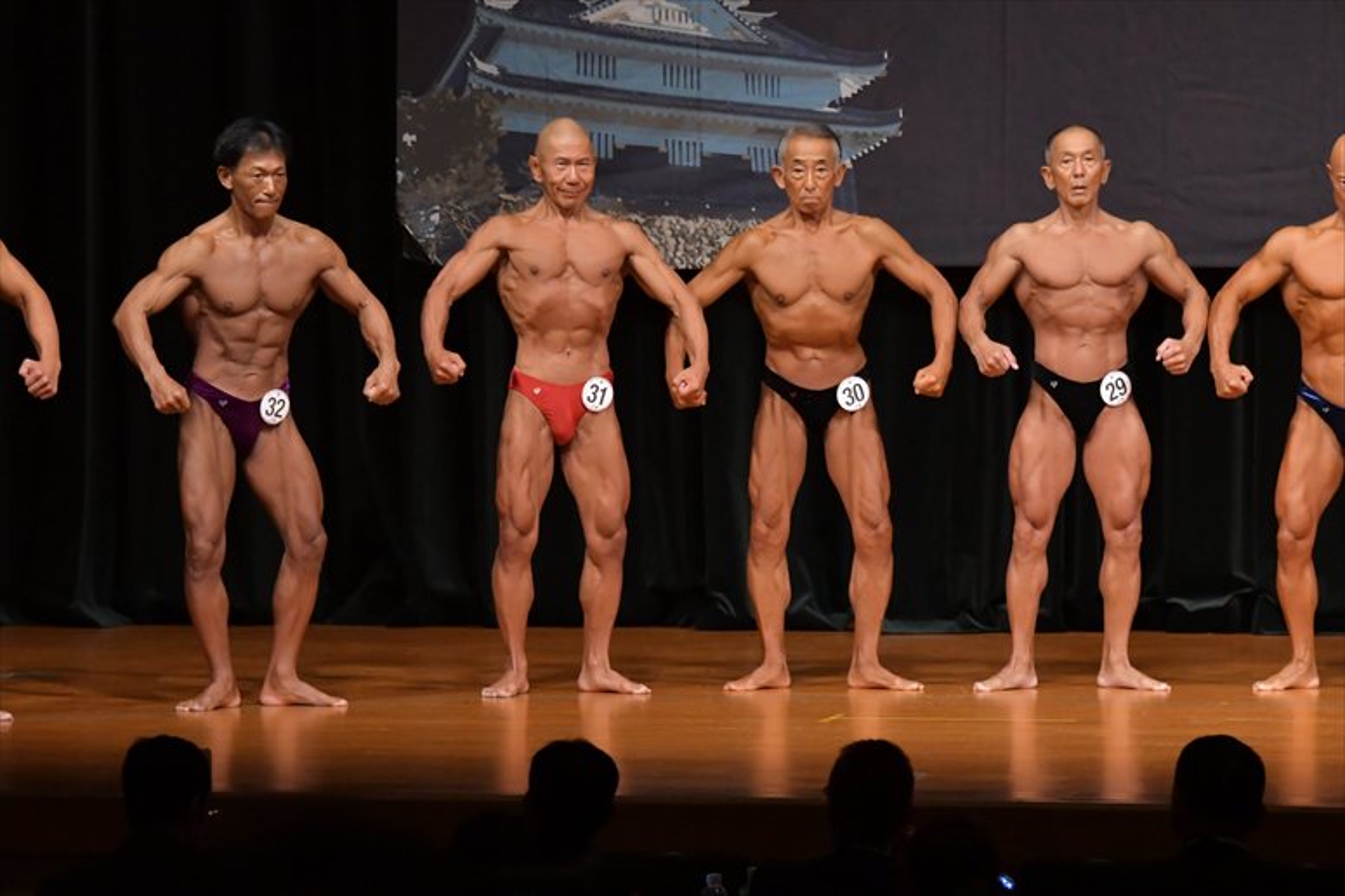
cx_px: 672
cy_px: 448
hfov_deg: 9.2
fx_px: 8402
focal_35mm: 225
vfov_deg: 6.1
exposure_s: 1/400
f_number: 5.6
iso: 5000
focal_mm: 150
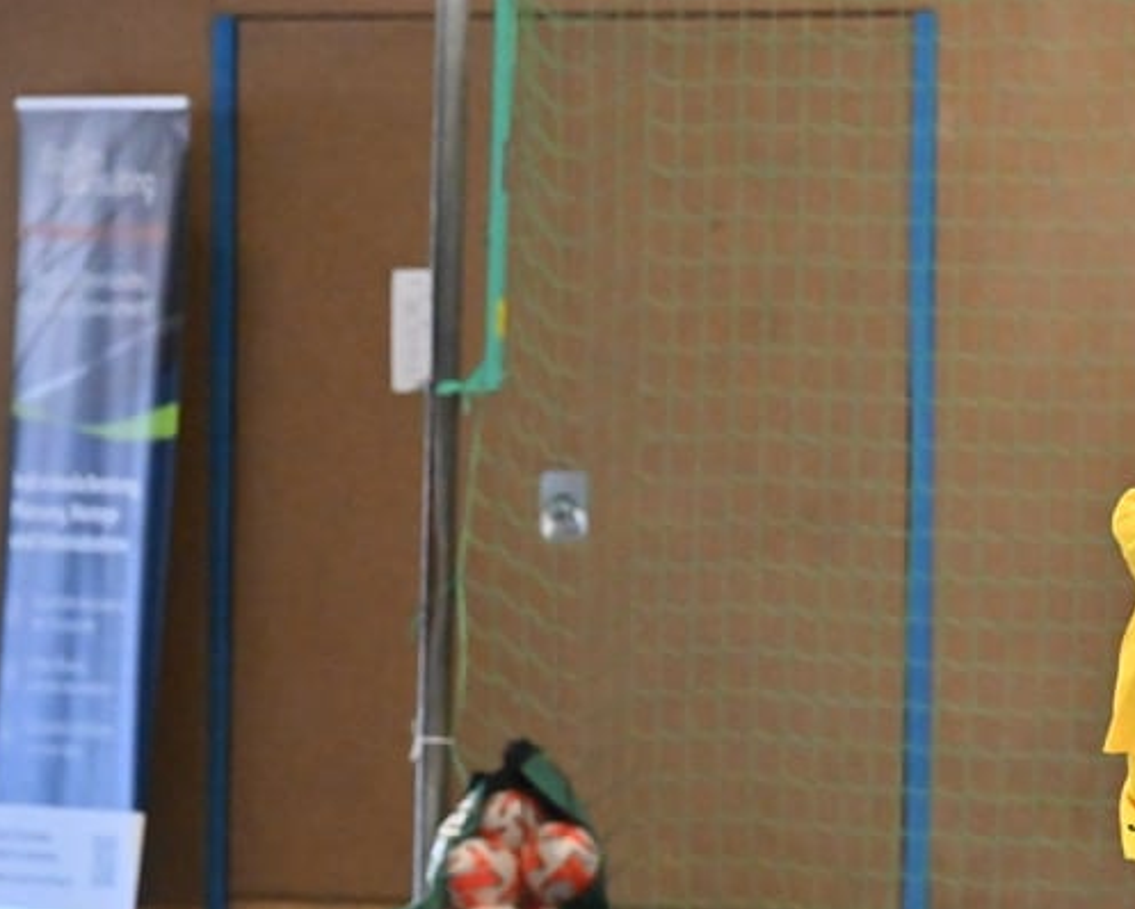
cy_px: 641
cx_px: 831
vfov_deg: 3.5
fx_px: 15021
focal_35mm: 447
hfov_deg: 4.3
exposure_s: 1/1000
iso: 8000
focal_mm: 185
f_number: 3.5
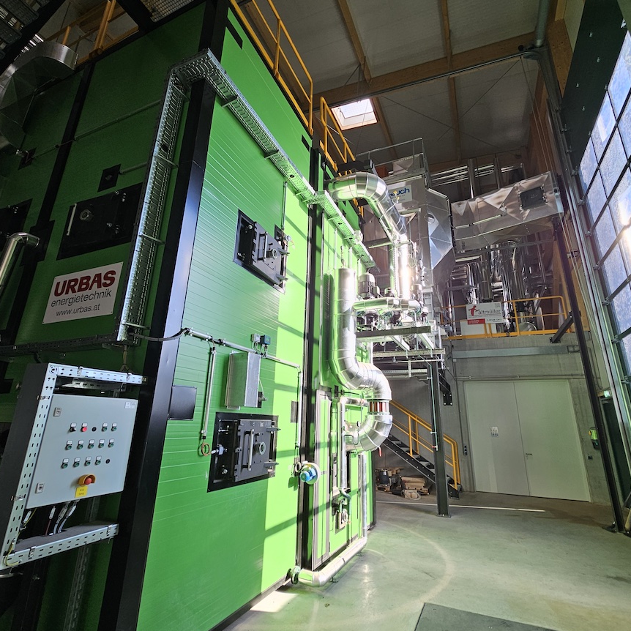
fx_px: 330
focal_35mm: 16
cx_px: 313
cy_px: 305
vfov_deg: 87.4
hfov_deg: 87.4
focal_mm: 2.2
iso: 50
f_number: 2.2
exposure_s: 1/141
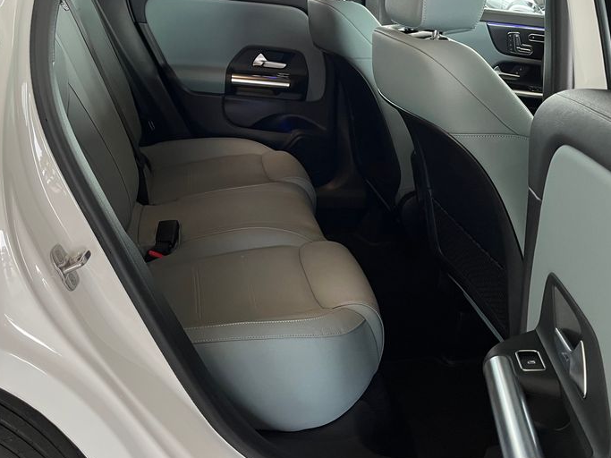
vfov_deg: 36.4
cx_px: 276
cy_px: 148
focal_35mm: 39
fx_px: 688
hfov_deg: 47.8
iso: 160
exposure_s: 1/60
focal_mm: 5.1
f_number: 1.6
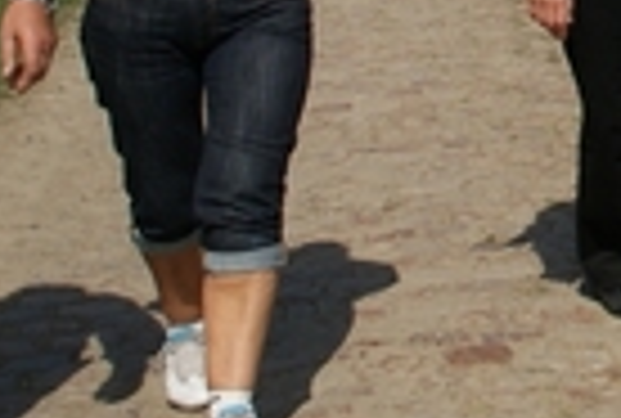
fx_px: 2700
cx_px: 900
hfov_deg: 12.5
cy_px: -229
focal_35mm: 156
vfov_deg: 8.6
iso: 200
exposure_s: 1/1000
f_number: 8
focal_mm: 24
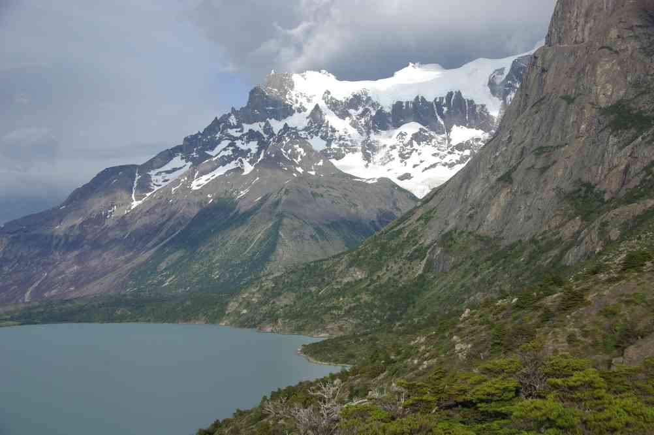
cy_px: 218
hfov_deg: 40.4
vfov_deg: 27.5
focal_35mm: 49
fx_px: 889
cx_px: 327
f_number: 8
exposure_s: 1/250
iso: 100
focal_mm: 32.5
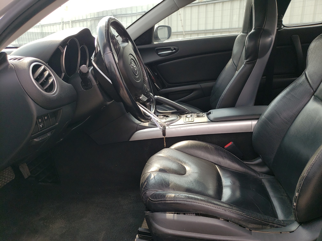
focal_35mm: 26
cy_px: 120
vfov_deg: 53.1
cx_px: 161
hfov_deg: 67.3
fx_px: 242
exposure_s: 1/588
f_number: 1.5
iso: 50
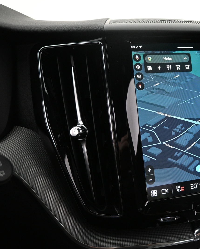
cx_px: 170
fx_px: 251
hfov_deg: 40.9
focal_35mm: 34
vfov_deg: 52.8
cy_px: 125
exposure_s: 1/30
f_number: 3.5
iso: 1600
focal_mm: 16
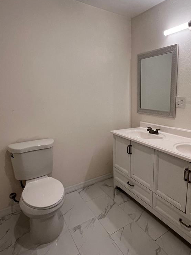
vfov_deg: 79.0
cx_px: 124
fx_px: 155
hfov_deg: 62.1
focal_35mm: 21
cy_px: 125
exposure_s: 1/120
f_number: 1.8
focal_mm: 1.57
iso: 80
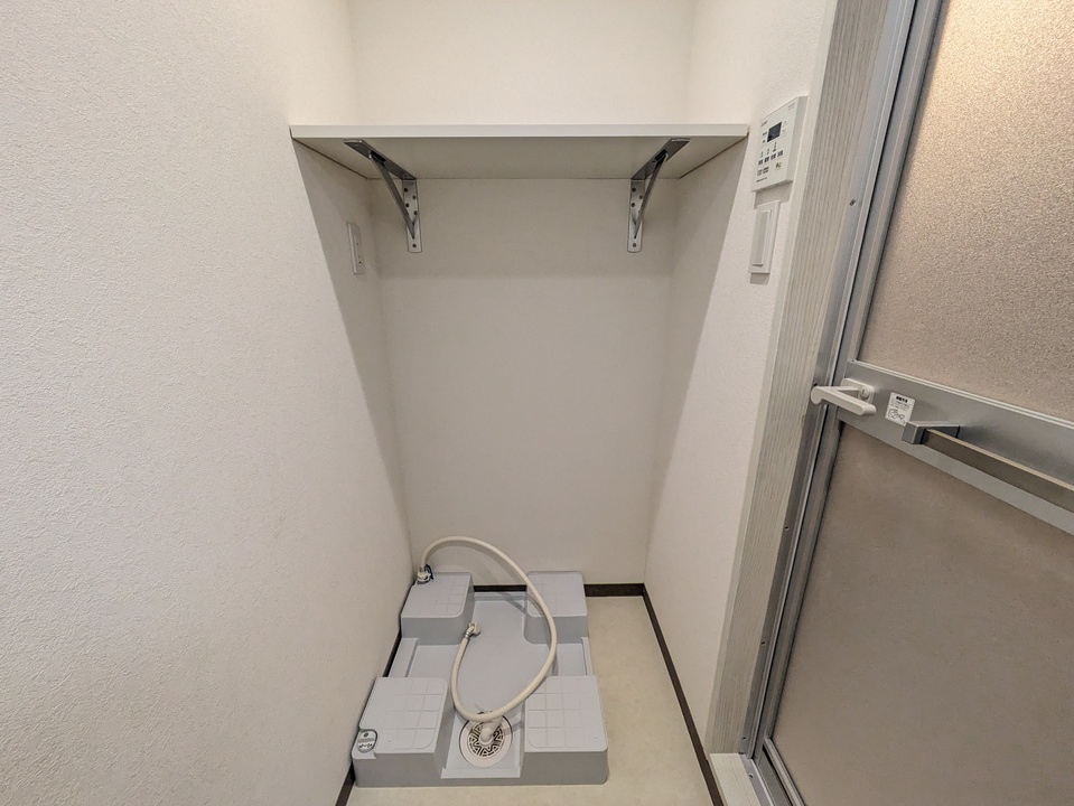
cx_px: 537
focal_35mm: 14
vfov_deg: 85.7
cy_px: 403
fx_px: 435
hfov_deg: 102.0
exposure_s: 1/120
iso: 263
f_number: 2.2
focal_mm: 1.83
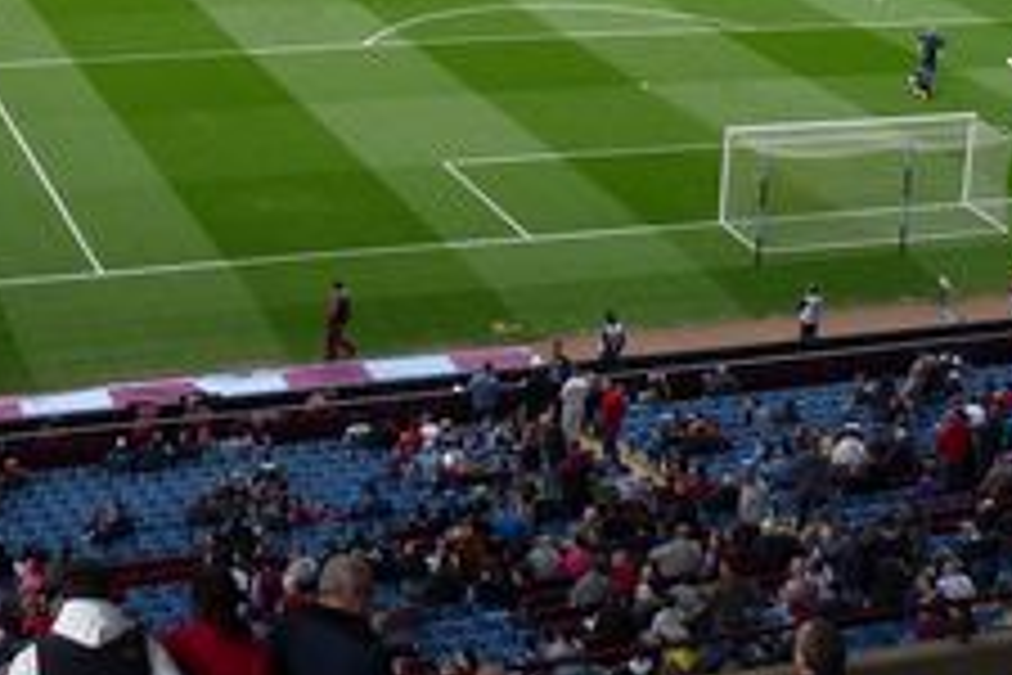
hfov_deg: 28.1
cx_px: 274
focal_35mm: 71
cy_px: -232
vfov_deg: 17.8
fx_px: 1996
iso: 125
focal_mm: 4.8
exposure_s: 1/500
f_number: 2.8
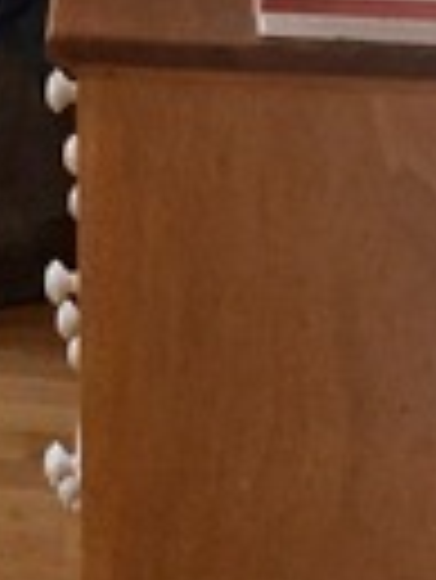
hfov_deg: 8.3
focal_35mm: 172
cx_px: -355
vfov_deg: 10.5
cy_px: -589
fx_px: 2884
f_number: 2.2
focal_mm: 4.15
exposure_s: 1/33
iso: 200
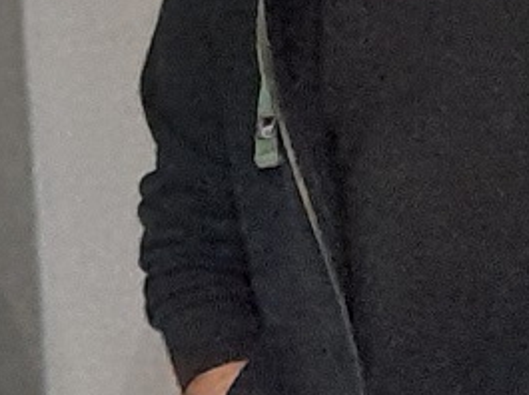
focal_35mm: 189
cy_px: 365
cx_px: 615
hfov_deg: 10.3
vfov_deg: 7.8
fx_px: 2884
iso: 1250
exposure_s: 1/20
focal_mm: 4.6
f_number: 2
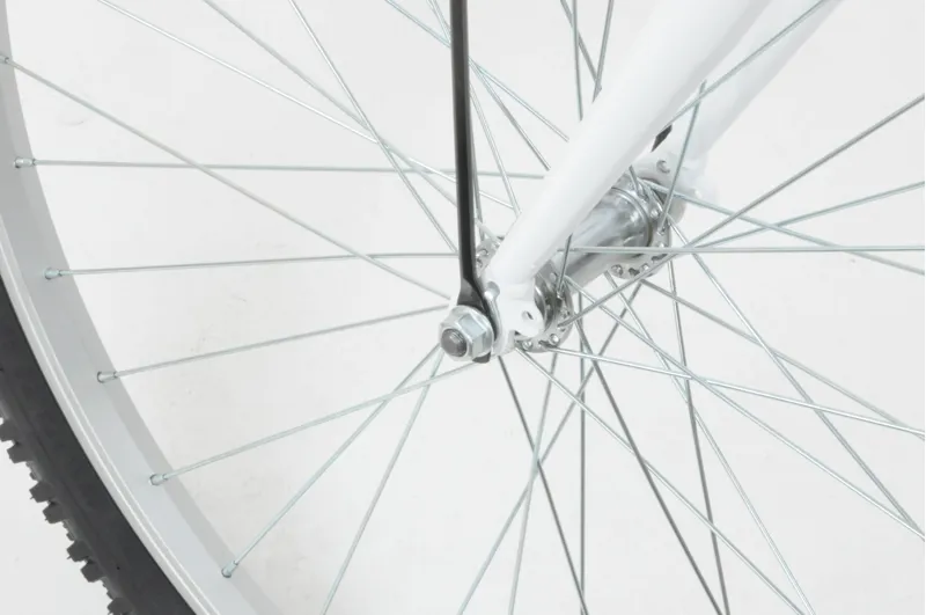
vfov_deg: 8.7
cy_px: 308
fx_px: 4045
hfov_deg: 13.1
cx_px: 463
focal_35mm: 158
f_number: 32
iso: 1000
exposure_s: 1/15
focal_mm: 105
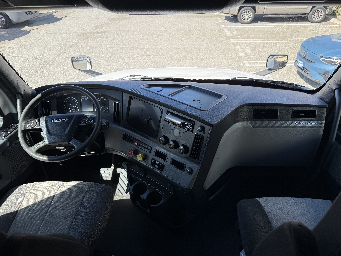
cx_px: 170
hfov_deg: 71.6
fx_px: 236
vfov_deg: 56.8
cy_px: 128
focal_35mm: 24
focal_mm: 6.76
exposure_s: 1/805
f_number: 1.78
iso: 80
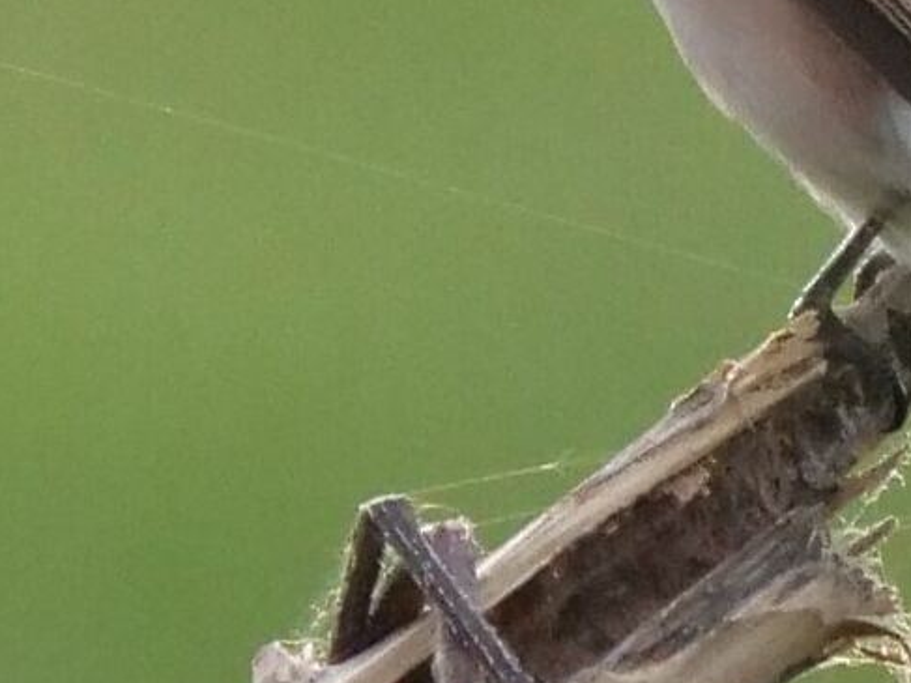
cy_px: -39
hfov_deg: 0.5
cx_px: 503
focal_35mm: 3940
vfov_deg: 0.4
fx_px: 103665
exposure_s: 1/800
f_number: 6.3
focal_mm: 400
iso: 1600
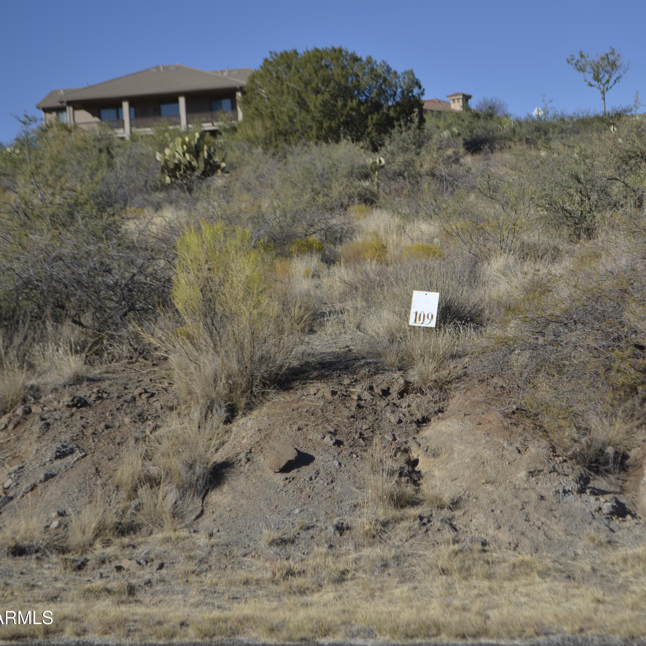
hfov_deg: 20.3
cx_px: 435
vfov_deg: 20.4
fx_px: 1795
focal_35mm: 85
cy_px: 323
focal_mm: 44
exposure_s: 1/1000
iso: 100
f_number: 5.3
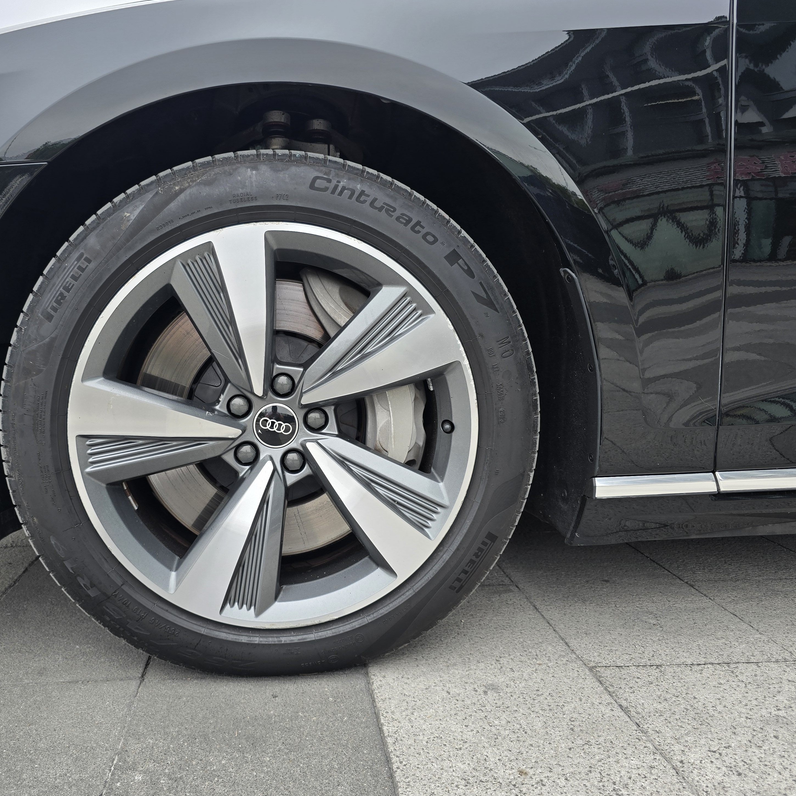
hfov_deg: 56.5
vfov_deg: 57.3
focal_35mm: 28
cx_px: 290
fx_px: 728
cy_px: 400
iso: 16
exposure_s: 1/180
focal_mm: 6.3
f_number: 1.7
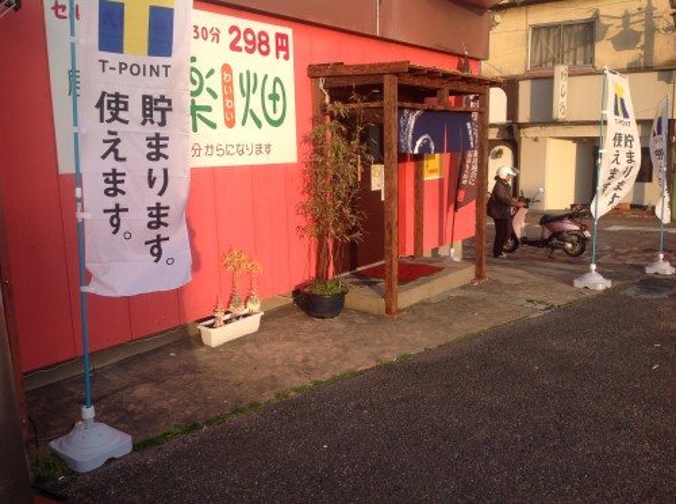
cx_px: 338
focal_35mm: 35
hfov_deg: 52.7
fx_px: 682
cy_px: 252
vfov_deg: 40.6
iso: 50
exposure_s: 1/521
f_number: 2.4
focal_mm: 4.28
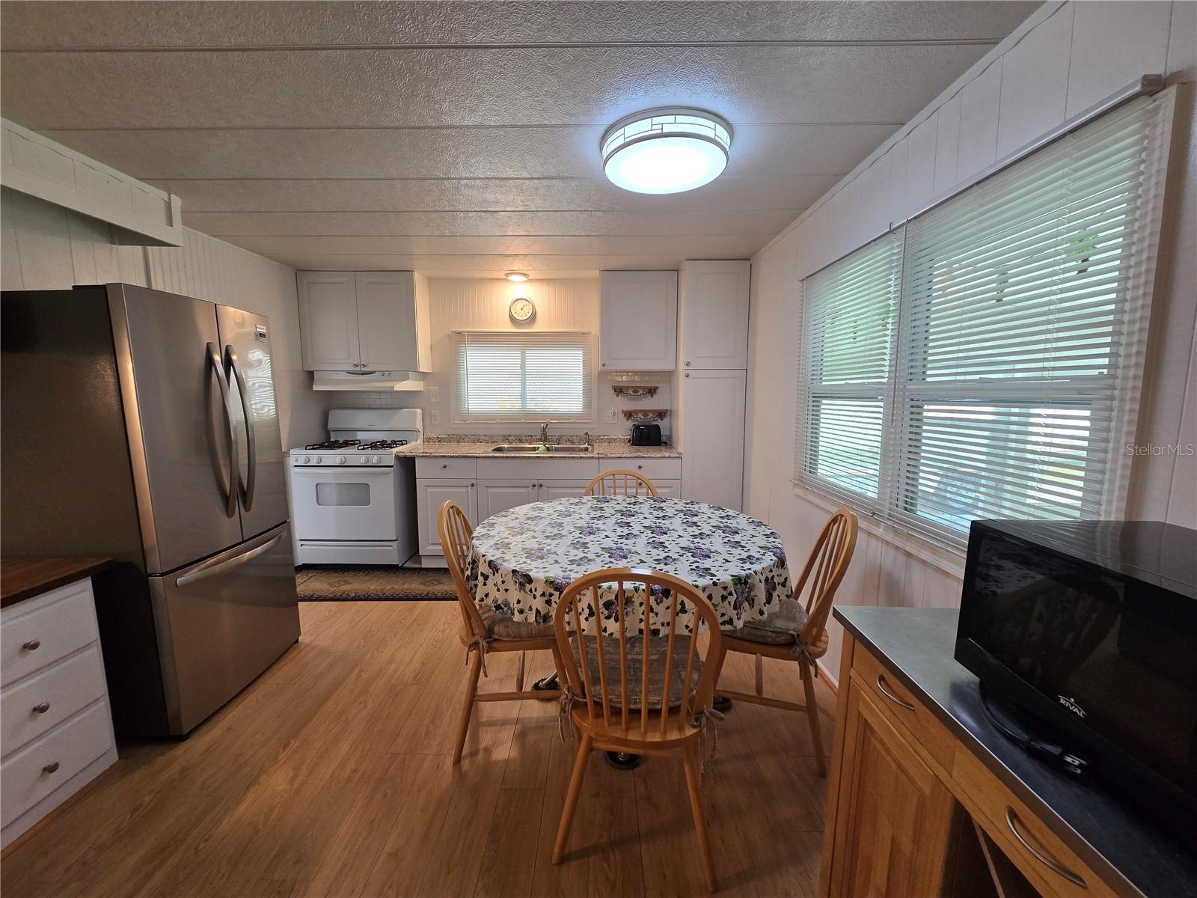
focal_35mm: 13
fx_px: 450
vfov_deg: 89.9
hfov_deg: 106.2
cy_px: 449
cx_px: 598
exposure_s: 1/60
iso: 160
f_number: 2.2
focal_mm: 2.2
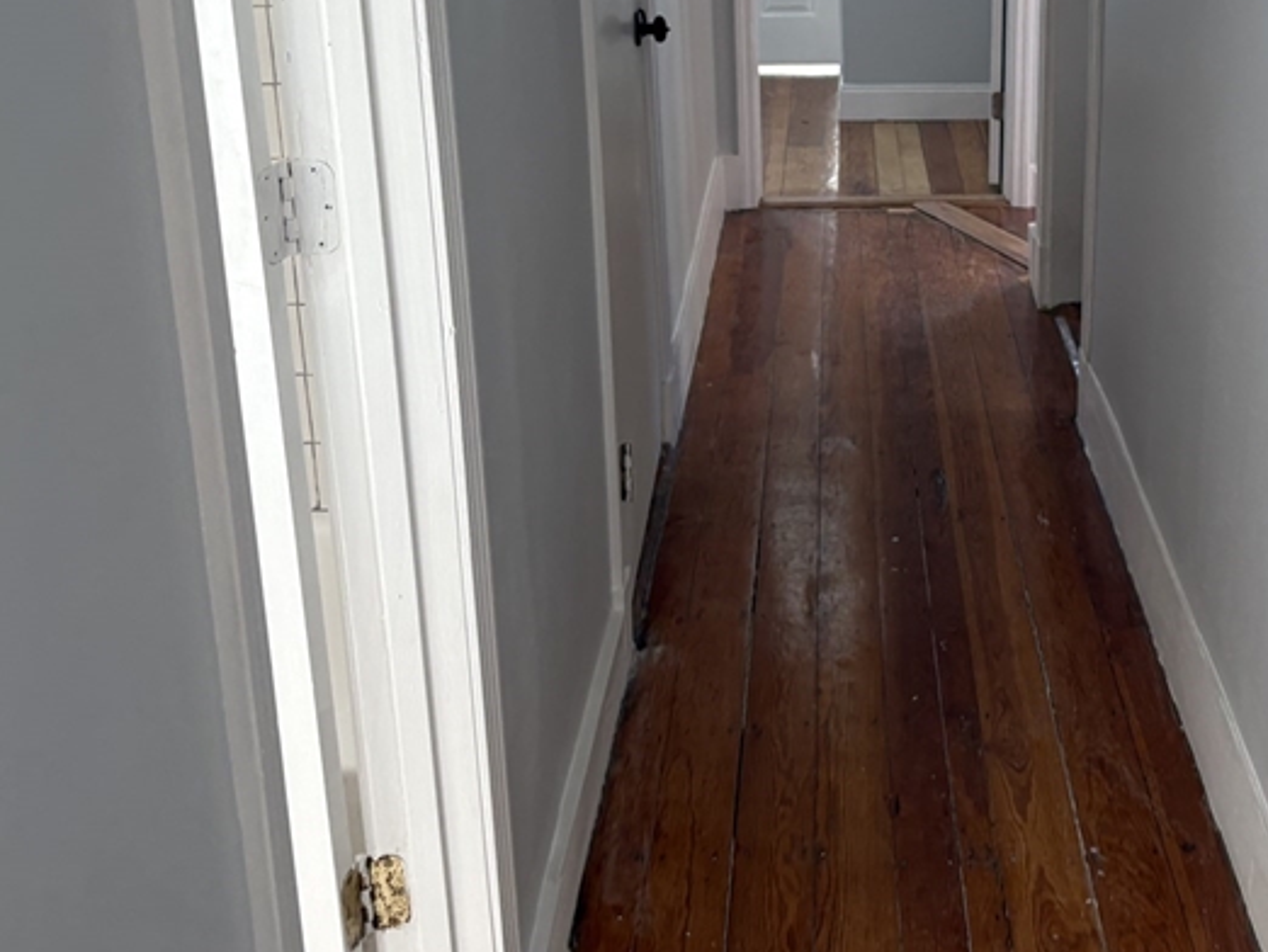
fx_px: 1869
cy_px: 330
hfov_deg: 36.5
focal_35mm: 51
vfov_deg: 28.4
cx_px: 972
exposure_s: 1/121
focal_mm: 5.96
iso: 80
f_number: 1.6
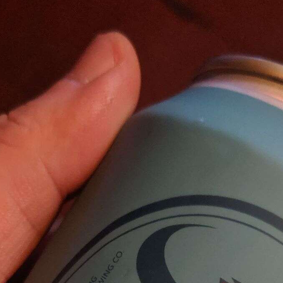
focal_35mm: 72
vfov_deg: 21.2
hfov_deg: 24.0
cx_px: 147
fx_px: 666
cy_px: 391
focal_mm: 4.44
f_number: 1.8
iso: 505
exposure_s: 1/24
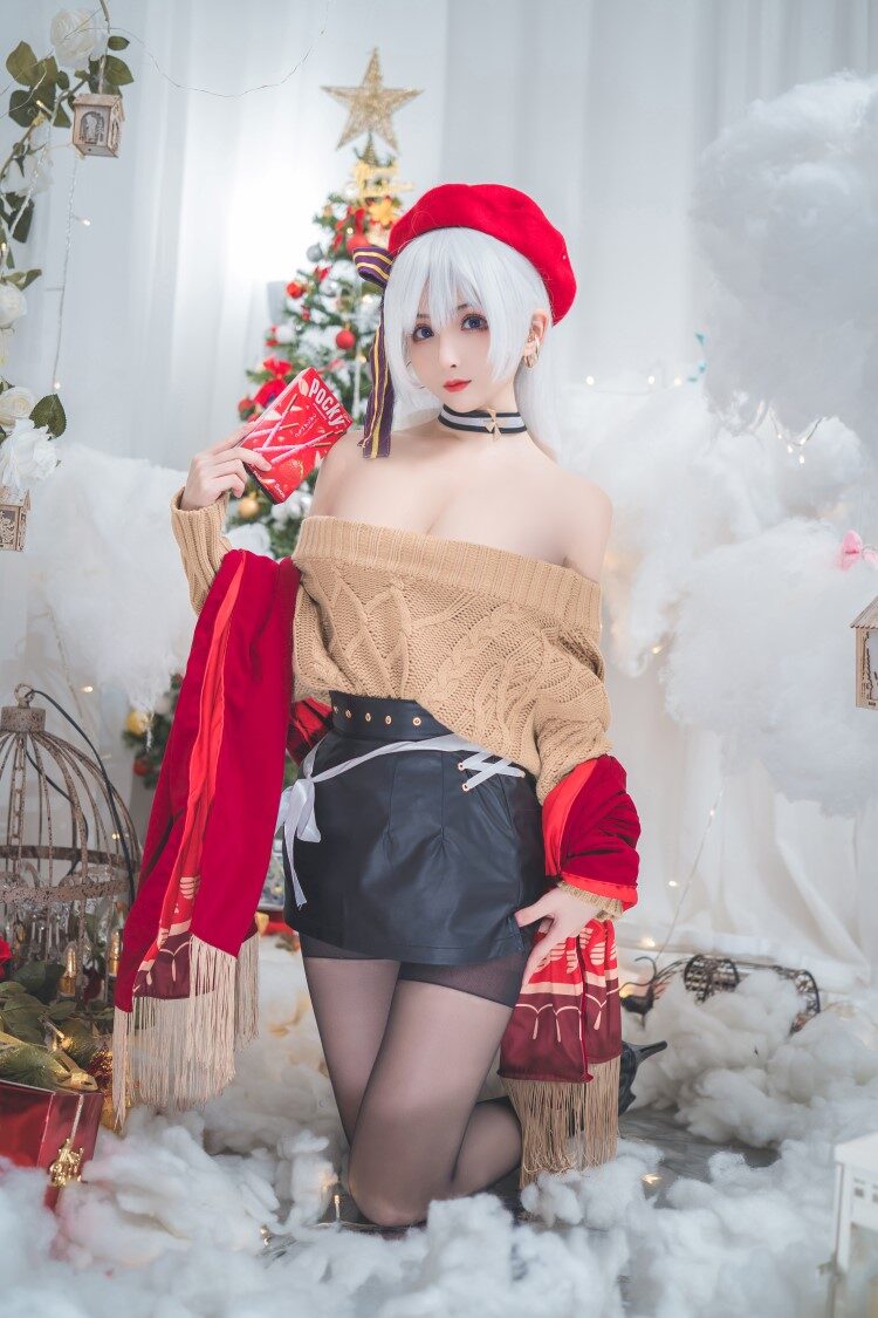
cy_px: 659
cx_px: 439
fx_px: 1463
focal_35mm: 40
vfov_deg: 48.5
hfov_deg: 33.4
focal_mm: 40
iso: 100
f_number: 2
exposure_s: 1/100
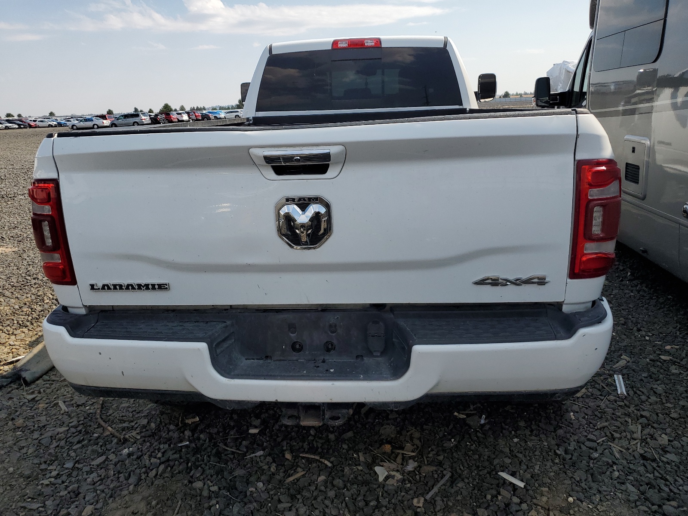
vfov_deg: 53.1
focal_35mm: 26
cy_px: 258
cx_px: 344
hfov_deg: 67.3
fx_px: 517
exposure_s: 1/3333
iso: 50
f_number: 1.5
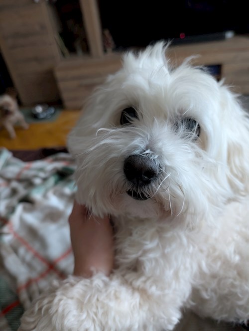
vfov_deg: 71.5
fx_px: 230
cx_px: 124
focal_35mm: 24
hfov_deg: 56.9
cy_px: 166
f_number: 1.68
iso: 1646
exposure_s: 1/62
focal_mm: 6.9
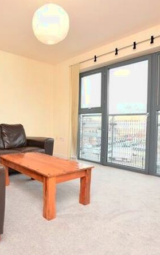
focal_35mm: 24
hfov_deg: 49.8
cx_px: 48
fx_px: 167
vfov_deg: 74.8
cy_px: 128
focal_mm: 10
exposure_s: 1/100
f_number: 5
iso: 800
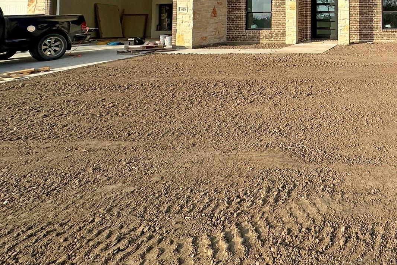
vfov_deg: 41.2
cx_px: 369
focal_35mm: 28
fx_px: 309
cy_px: 8
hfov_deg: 55.2
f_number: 2.2
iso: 50
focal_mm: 2.22
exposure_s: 1/2132
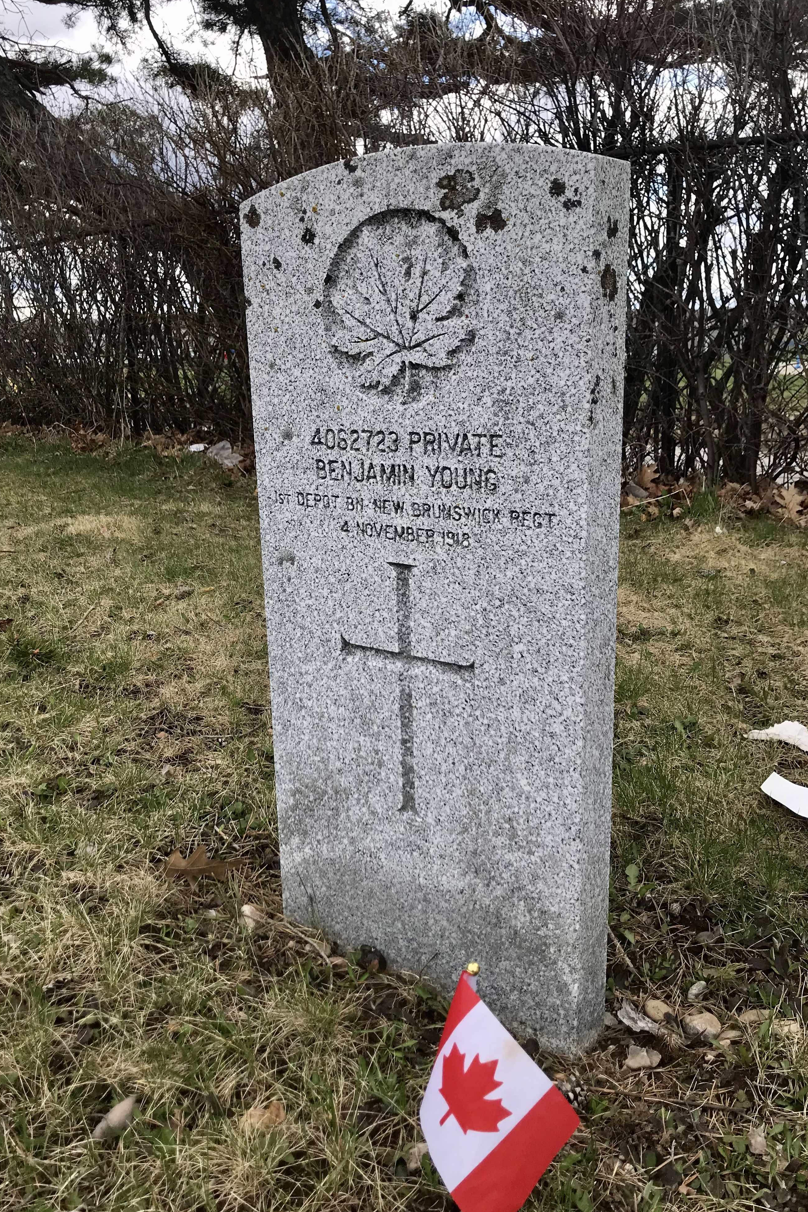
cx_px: 350
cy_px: 596
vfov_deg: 61.9
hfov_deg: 43.5
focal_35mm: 30
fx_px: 1010
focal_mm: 3.99
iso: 20
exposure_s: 1/1330
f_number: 1.8
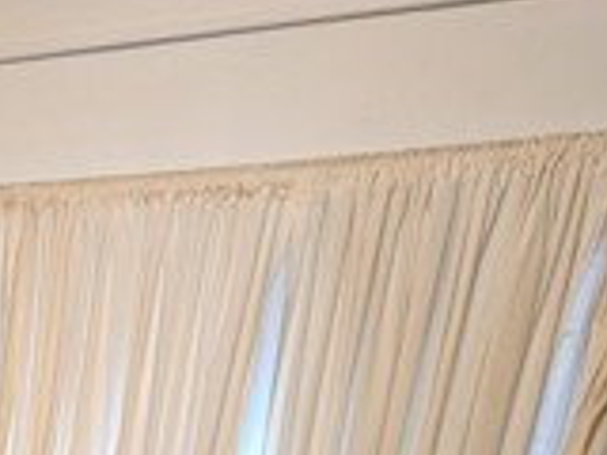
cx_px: -247
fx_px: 912
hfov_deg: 28.0
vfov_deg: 20.8
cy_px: 789
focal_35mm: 52
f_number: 2.2
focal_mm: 2.2
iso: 400
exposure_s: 1/60
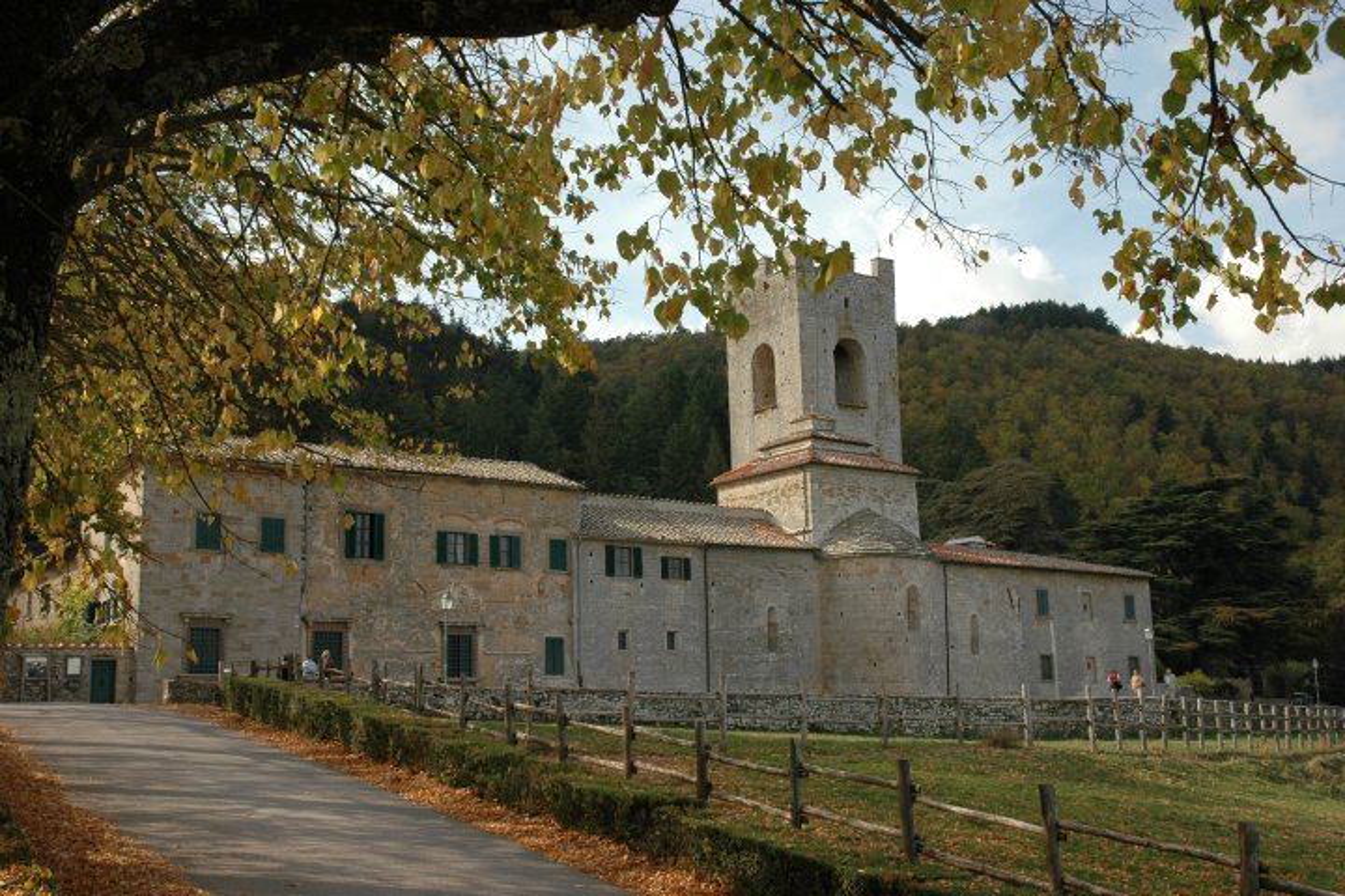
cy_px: 448
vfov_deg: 33.0
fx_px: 1513
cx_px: 672
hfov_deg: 47.9
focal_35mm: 40
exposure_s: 1/250
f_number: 8
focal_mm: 27
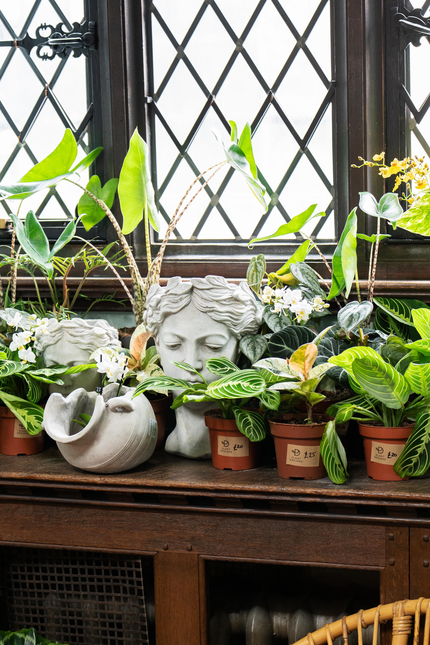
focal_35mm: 79
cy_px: 322
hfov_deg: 17.3
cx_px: 215
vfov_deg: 25.7
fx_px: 1415
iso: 1000
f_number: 2.8
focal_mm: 53
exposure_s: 1/100
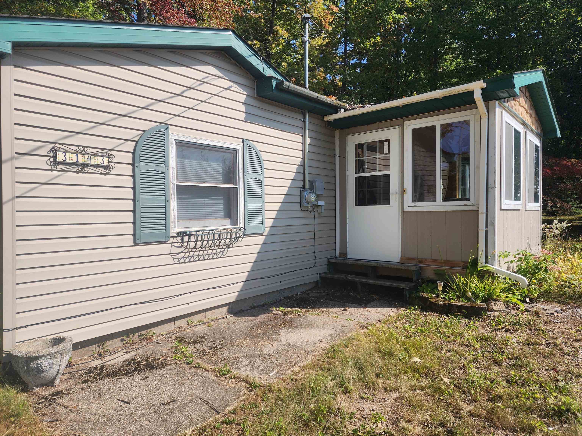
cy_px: 218
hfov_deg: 73.9
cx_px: 291
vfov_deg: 58.9
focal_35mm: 23
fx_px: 387
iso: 12
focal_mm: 6.4
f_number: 1.8
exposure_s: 1/852
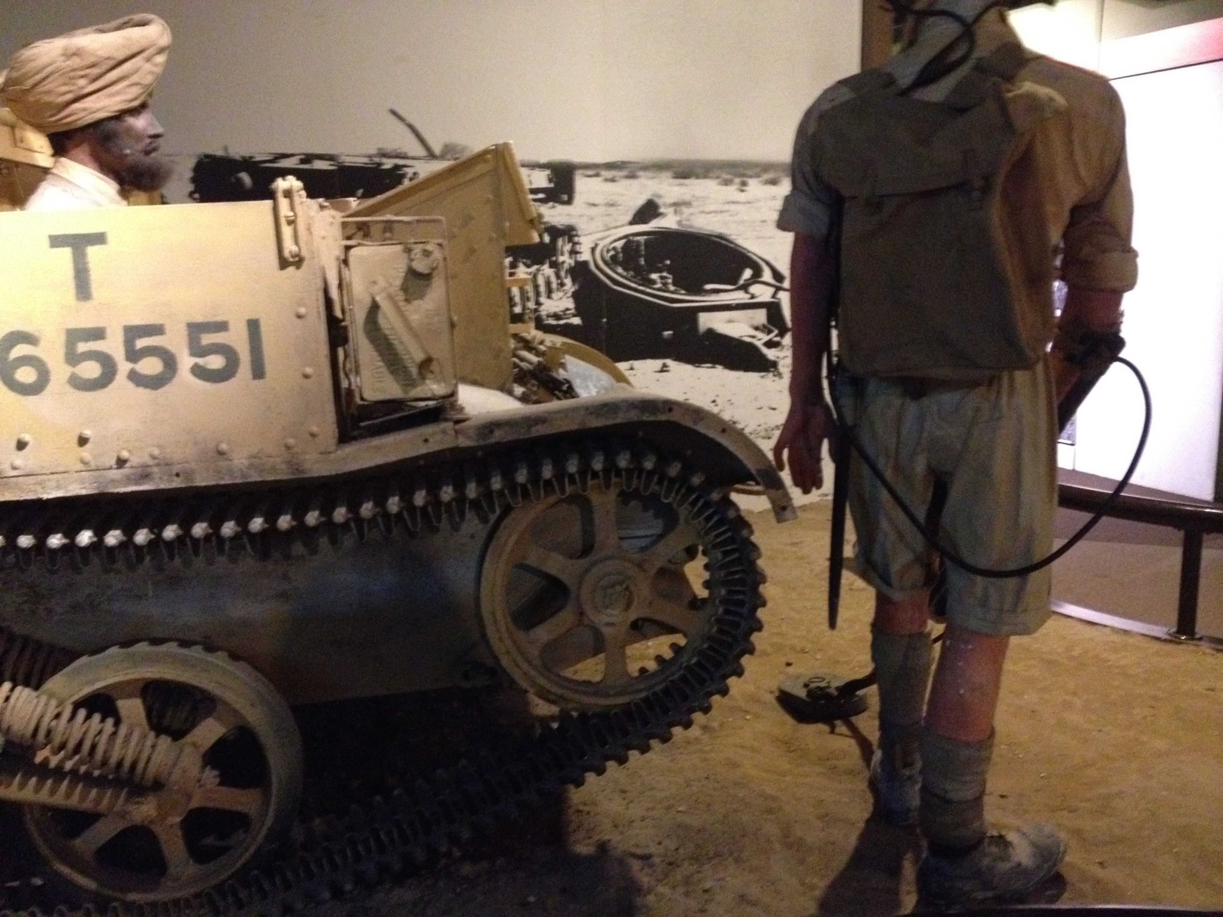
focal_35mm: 35
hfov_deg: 52.6
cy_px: 458
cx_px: 612
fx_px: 1237
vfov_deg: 40.7
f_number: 2.4
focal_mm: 4.28
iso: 800
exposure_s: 1/15
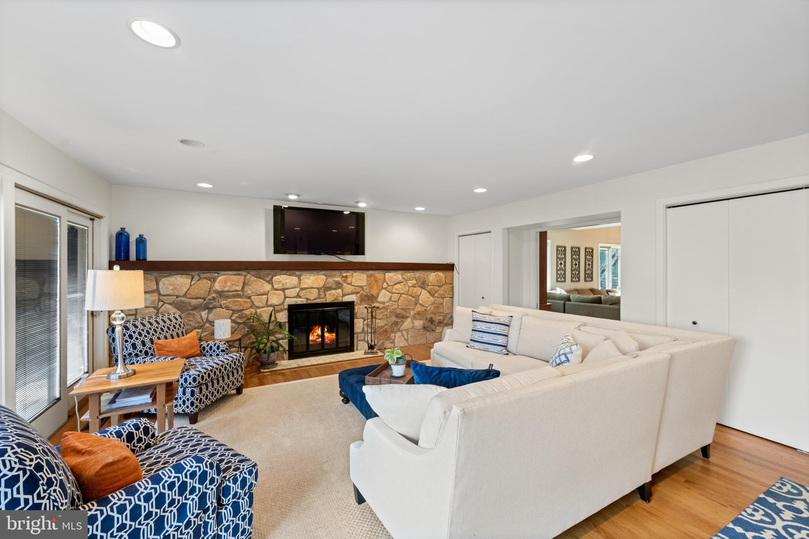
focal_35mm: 14
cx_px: 404
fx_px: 315
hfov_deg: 104.3
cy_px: 270
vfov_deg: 81.2
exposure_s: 1/4
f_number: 7.1
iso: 400
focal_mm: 14
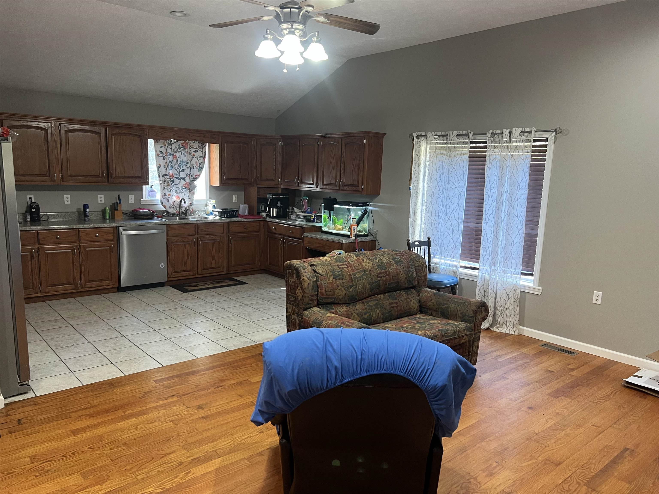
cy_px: 247
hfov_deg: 67.3
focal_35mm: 26
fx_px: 495
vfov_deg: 53.1
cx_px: 330
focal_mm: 5.7
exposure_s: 1/60
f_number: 1.5
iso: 200
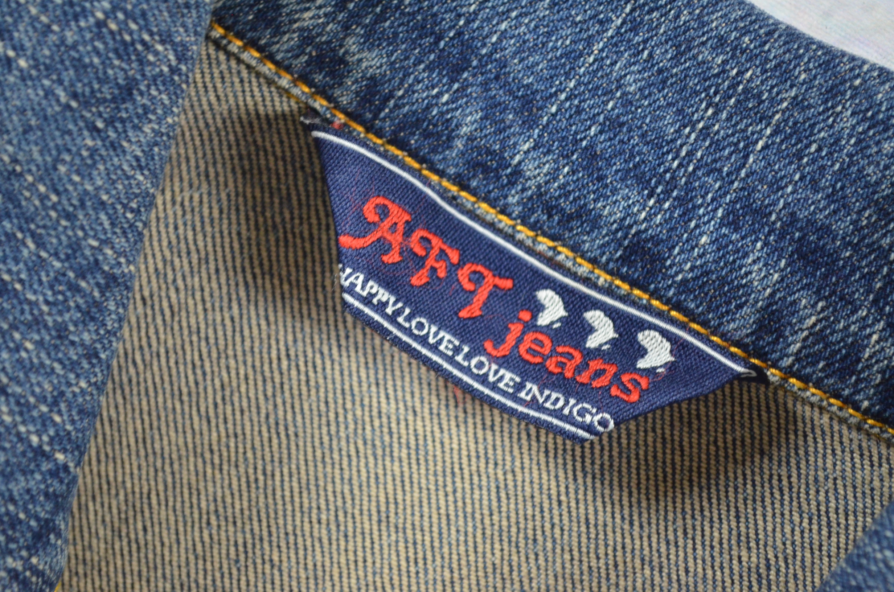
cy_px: 296
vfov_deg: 16.5
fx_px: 2045
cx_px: 447
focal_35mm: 82
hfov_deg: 24.7
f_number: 5.6
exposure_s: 1/25
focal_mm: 55
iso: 1600
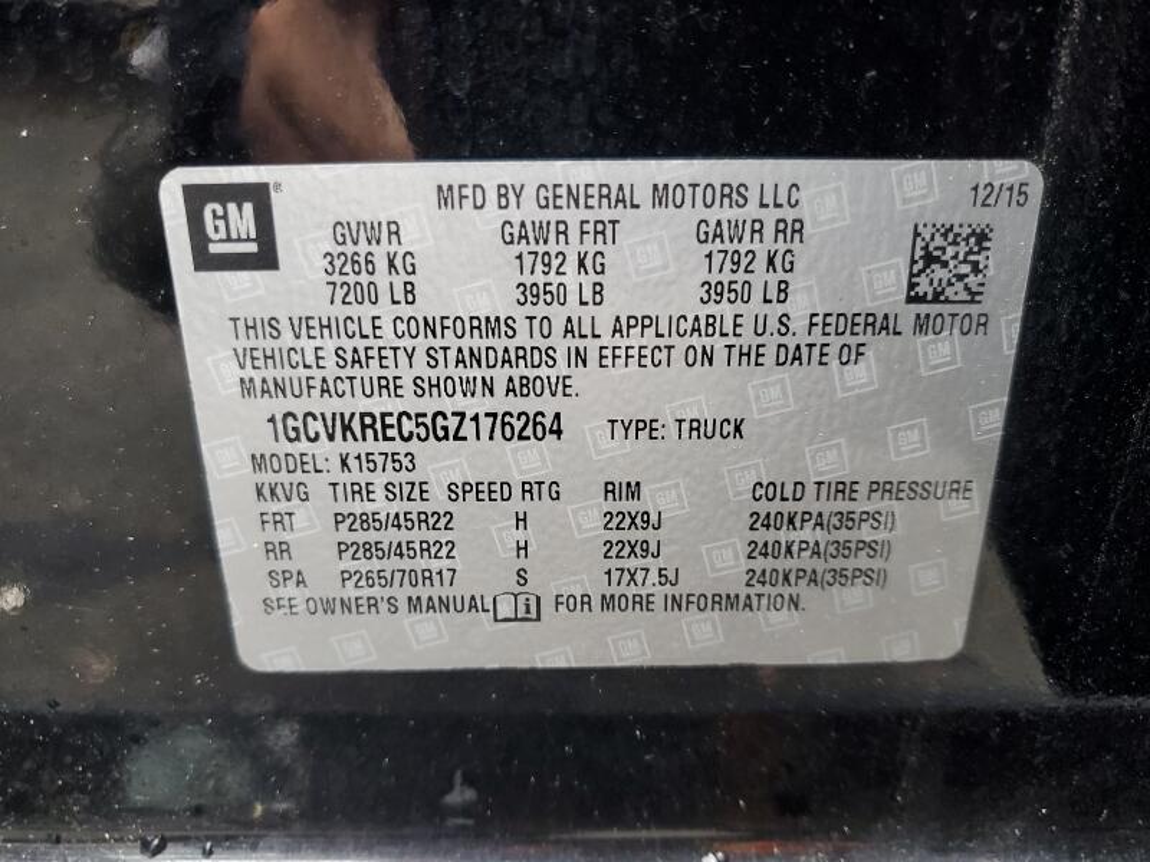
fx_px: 864
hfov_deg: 67.3
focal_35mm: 26
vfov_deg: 53.1
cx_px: 575
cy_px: 431
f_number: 1.5
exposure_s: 1/60.2
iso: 76
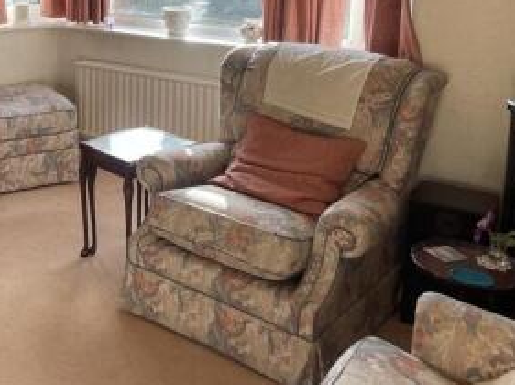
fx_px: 802
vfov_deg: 26.0
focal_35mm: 54
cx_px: 34
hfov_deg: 33.4
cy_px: 28
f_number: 1.6
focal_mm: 4.2
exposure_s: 1/179
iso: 32
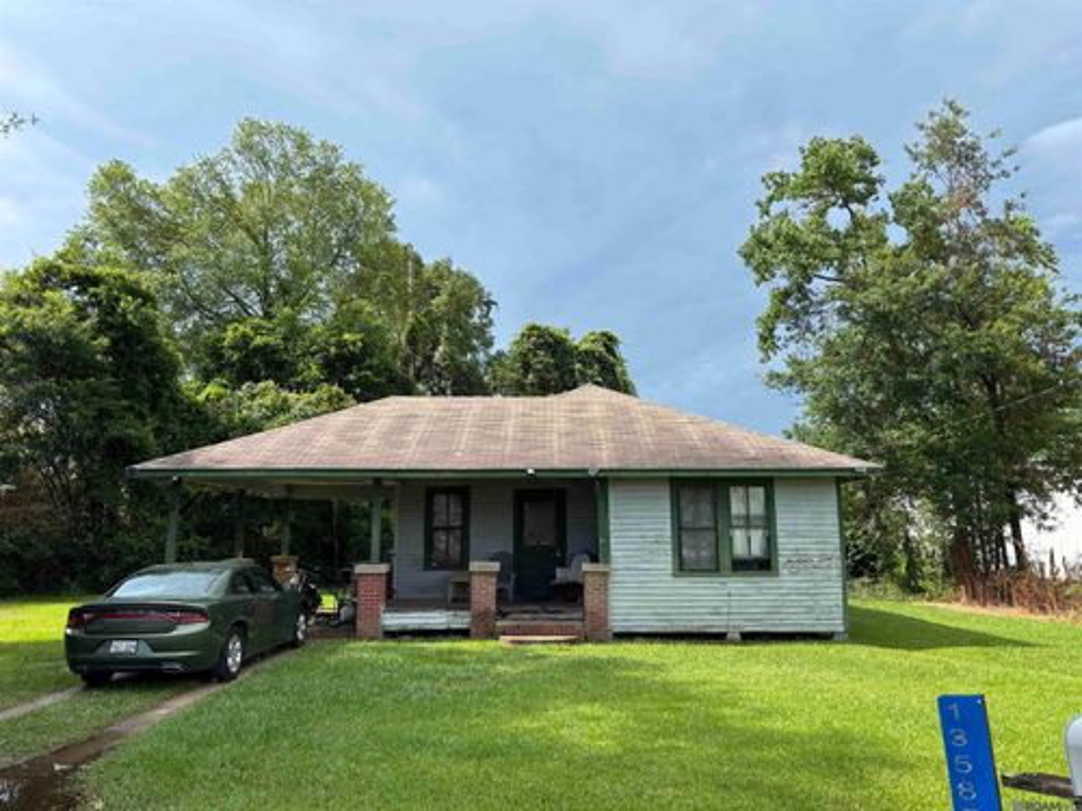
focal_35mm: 26
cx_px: 541
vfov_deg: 53.1
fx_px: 813
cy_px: 406
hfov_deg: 67.3
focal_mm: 5.96
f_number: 1.6
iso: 50
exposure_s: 1/1667
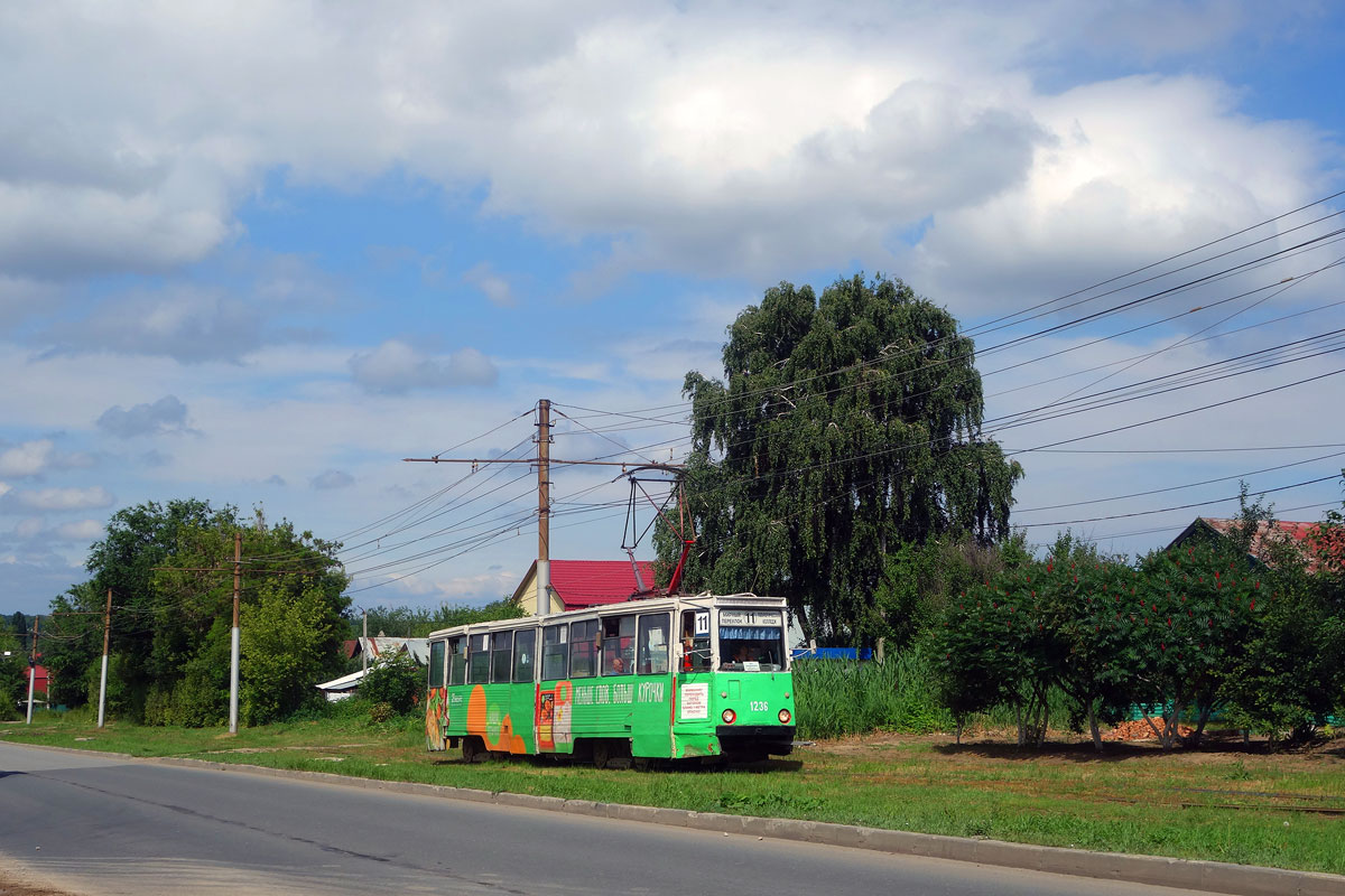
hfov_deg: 42.7
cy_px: 448
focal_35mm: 46
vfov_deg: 29.2
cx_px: 672
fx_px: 1718
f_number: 8
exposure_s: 1/500
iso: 125
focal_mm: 16.99
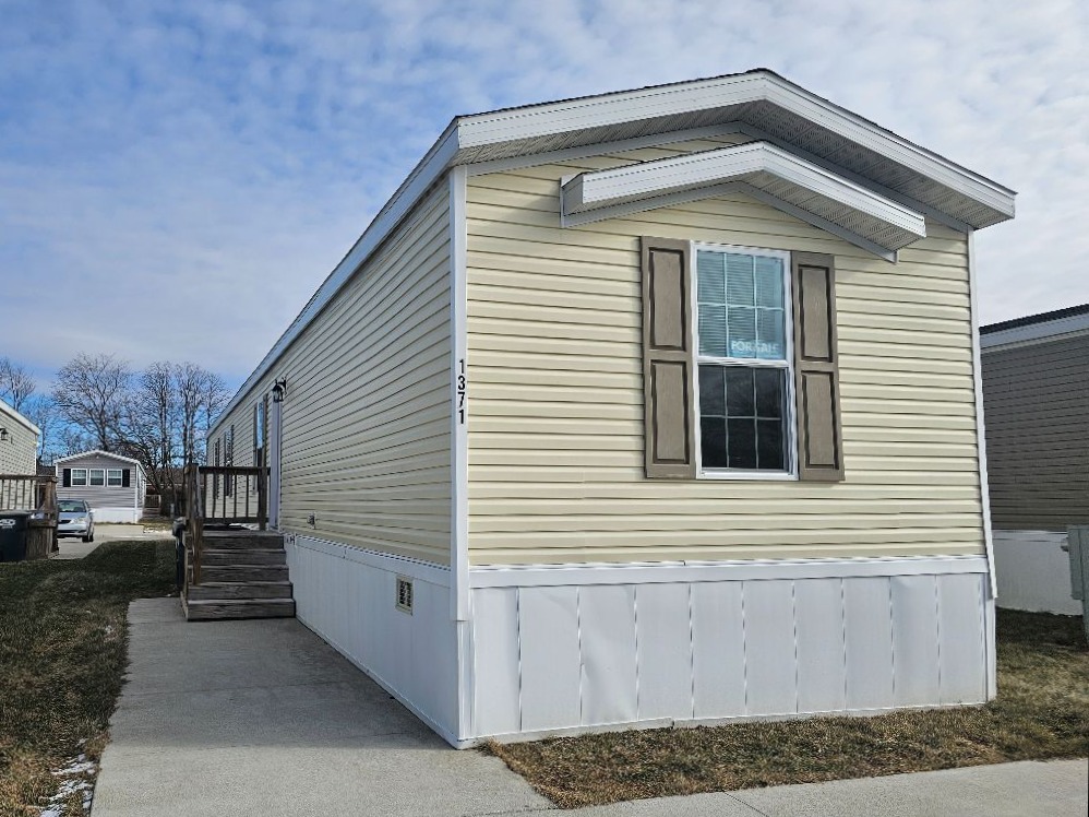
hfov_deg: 73.9
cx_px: 544
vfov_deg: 58.9
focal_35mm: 23
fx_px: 723
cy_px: 408
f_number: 1.7
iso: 10
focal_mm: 6.3
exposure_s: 1/1410
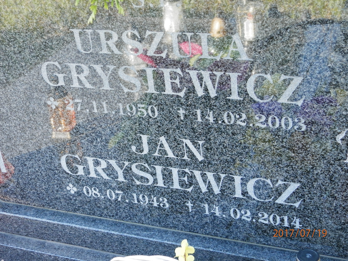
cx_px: 174
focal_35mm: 55
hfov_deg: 34.9
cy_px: 130
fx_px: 553
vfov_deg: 26.6
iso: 200
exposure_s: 1/50
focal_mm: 9.9
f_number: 3.8
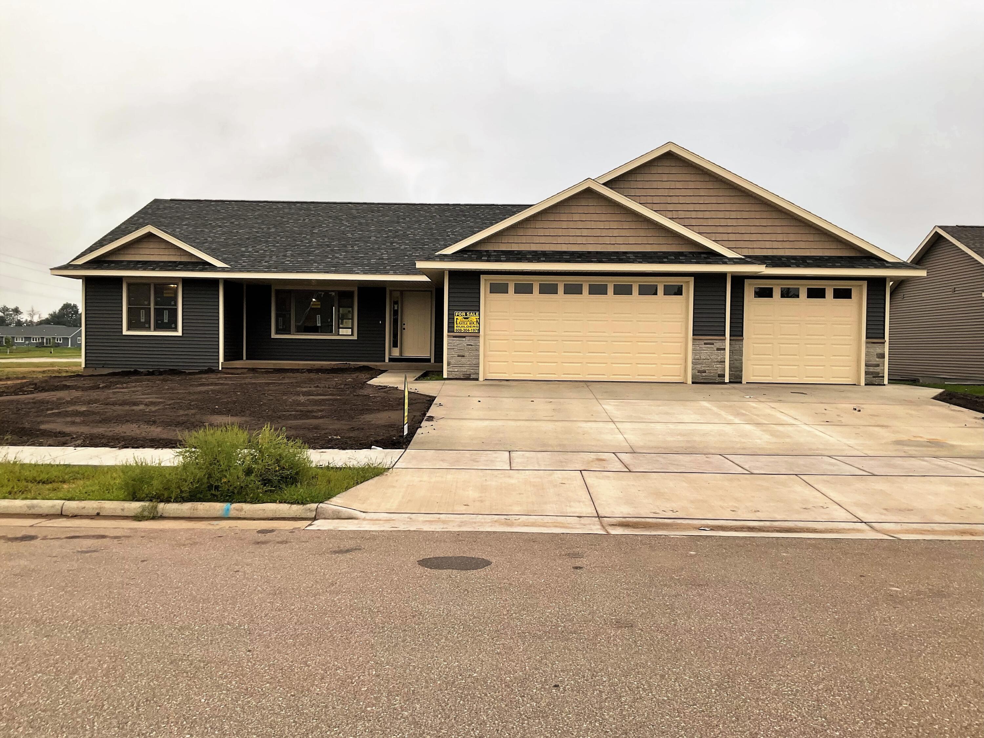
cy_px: 369
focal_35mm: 29
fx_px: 824
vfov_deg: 48.2
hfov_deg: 61.7
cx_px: 492
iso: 20
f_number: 1.8
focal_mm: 3
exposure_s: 1/158
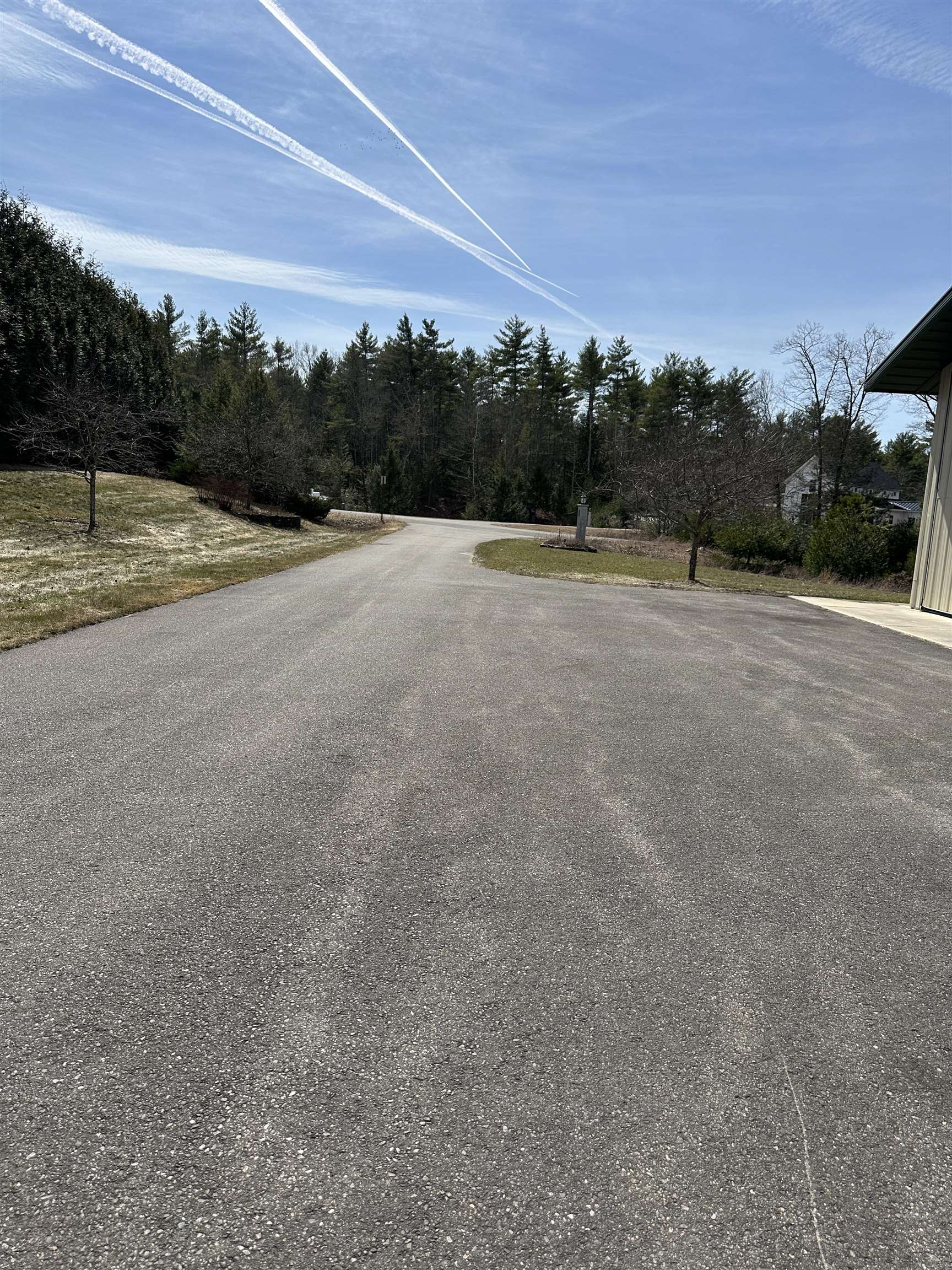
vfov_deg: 71.6
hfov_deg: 56.8
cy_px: 635
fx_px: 880
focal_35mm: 24
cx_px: 476
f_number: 1.78
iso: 80
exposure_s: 1/7576
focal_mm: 6.86
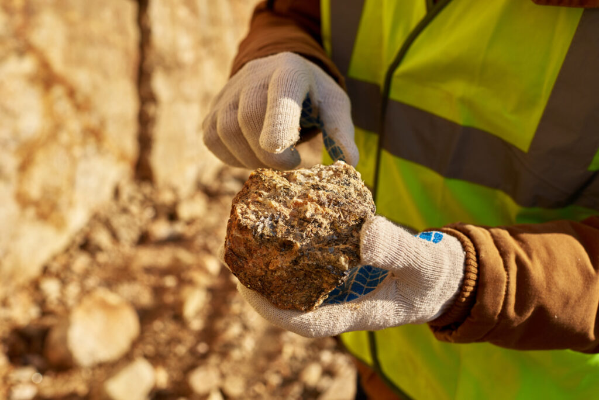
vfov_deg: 37.9
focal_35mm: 35
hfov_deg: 54.4
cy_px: 200
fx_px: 583
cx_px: 300
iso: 100
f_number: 5
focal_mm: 35
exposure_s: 1/640
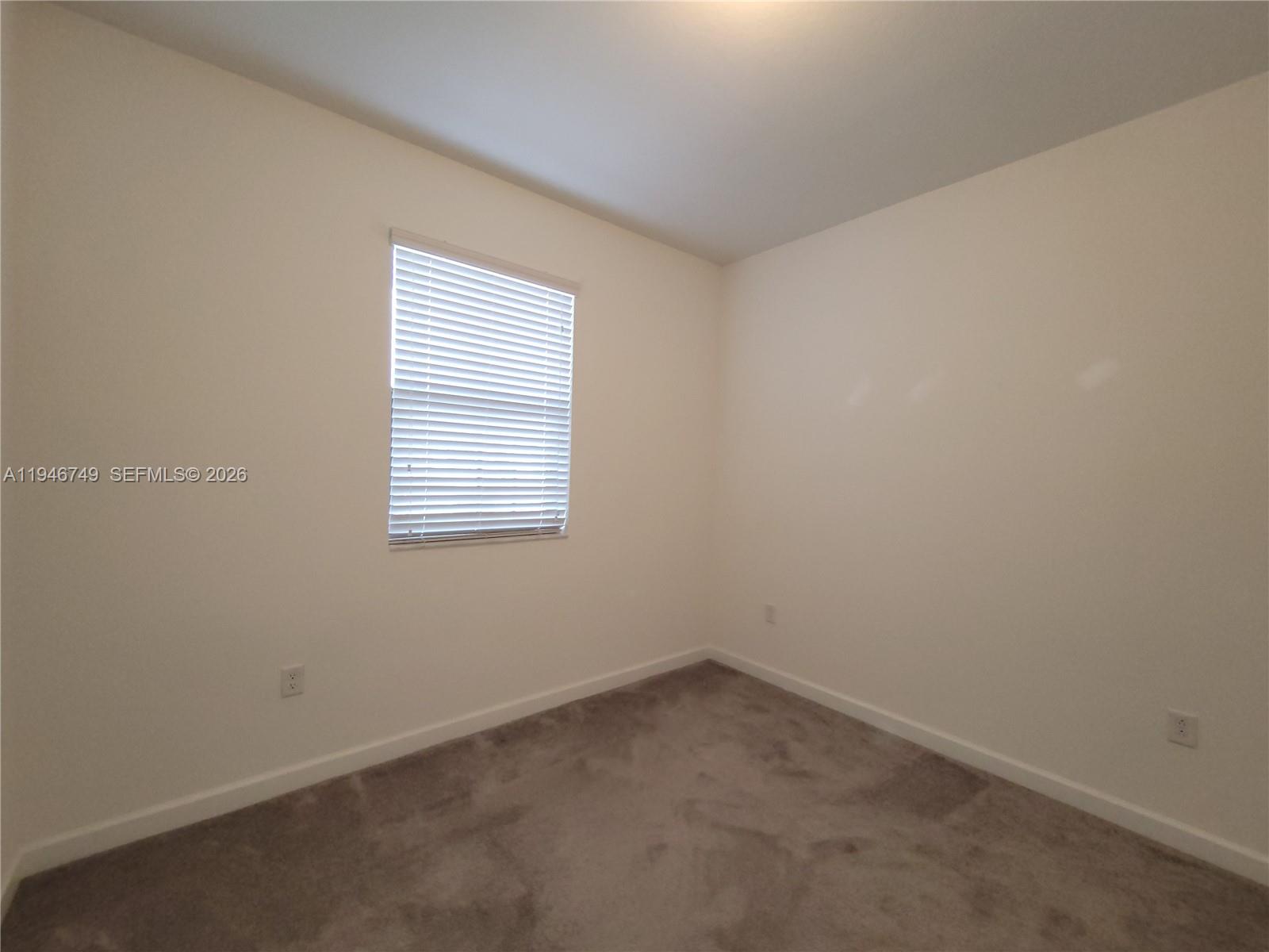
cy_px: 476
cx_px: 634
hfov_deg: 106.2
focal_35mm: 13
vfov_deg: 89.9
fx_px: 477
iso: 250
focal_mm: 2.2
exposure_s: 1/60
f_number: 2.2
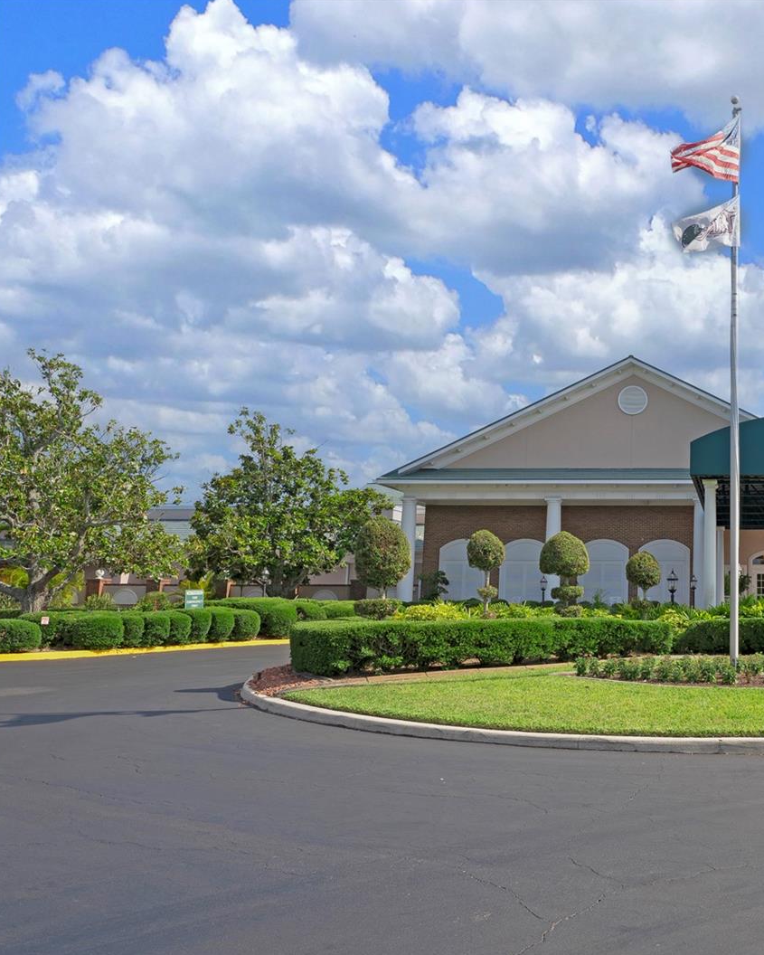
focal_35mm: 28
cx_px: 715
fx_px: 783
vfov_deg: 62.7
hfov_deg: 46.0
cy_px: 478
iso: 100
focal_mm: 19.5
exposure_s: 1/200
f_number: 8
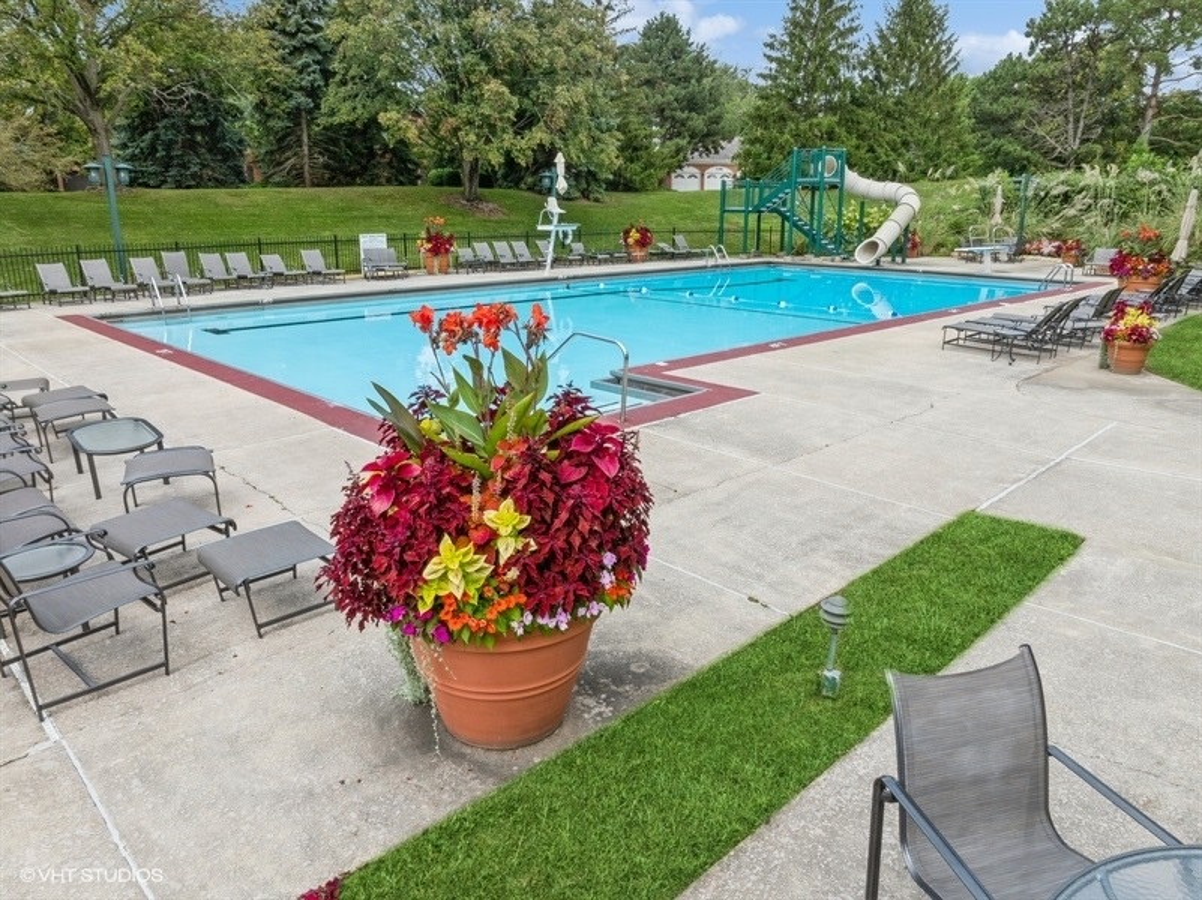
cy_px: 450
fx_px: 833
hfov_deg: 71.6
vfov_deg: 56.8
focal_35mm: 24
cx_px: 601
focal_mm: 12.29
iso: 100
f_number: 11
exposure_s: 1/80
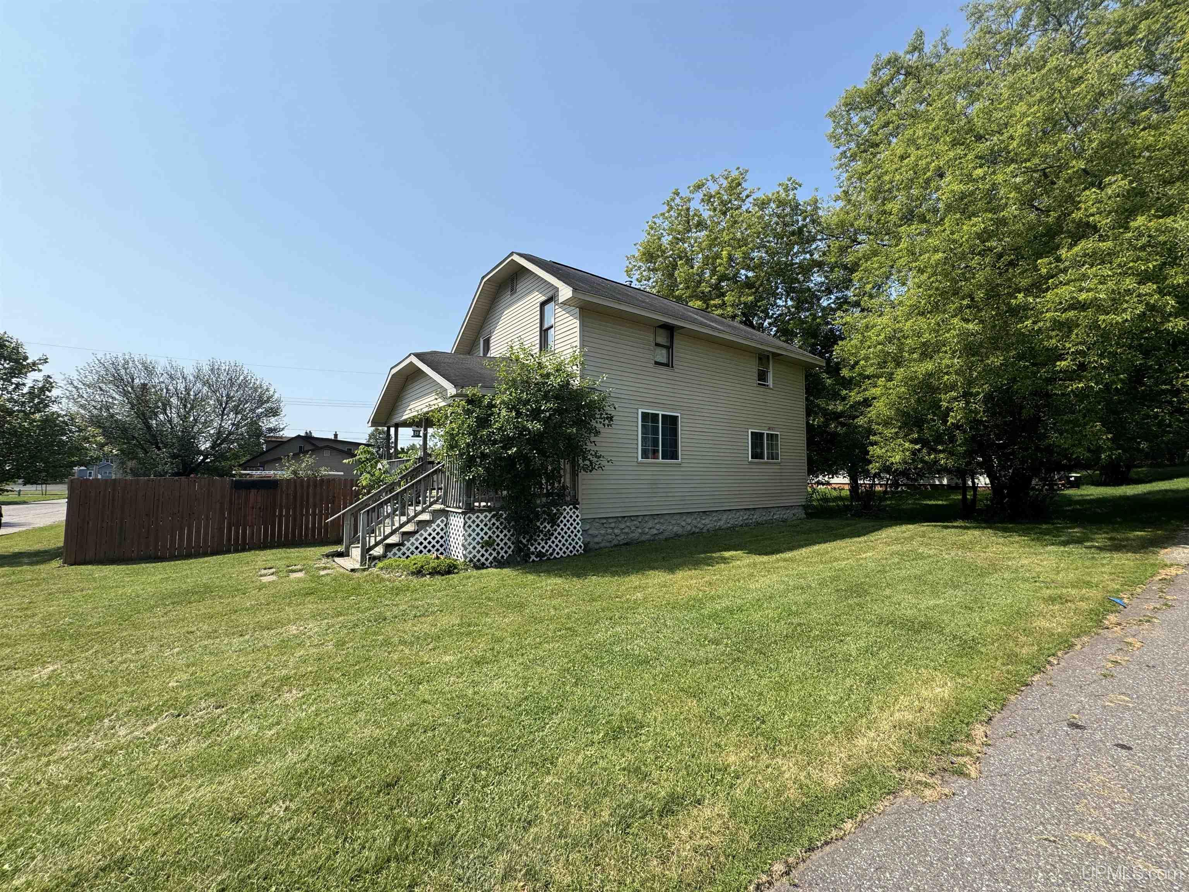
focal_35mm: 14
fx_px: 481
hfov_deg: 102.1
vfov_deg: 85.7
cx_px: 594
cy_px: 446
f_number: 2.2
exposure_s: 1/1420
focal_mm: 2.22
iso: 50
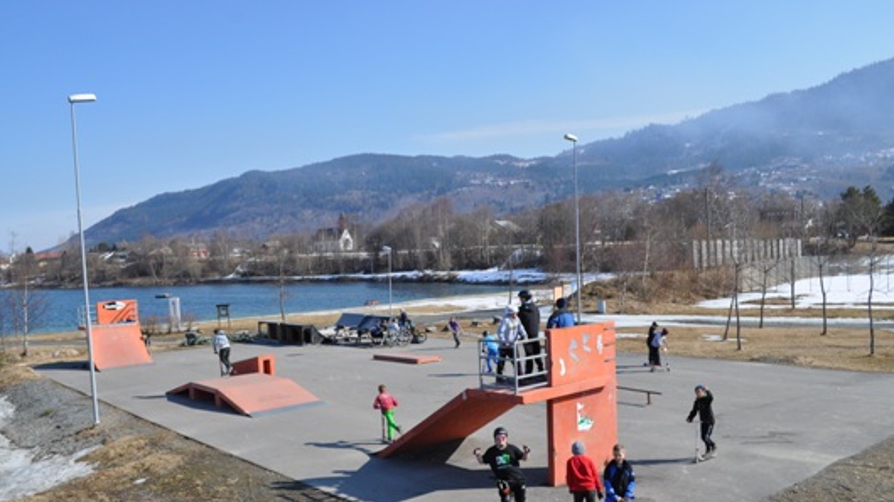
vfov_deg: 36.6
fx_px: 758
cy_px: 296
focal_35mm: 32
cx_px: 447
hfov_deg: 61.0
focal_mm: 20
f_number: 10
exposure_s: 1/400
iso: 200
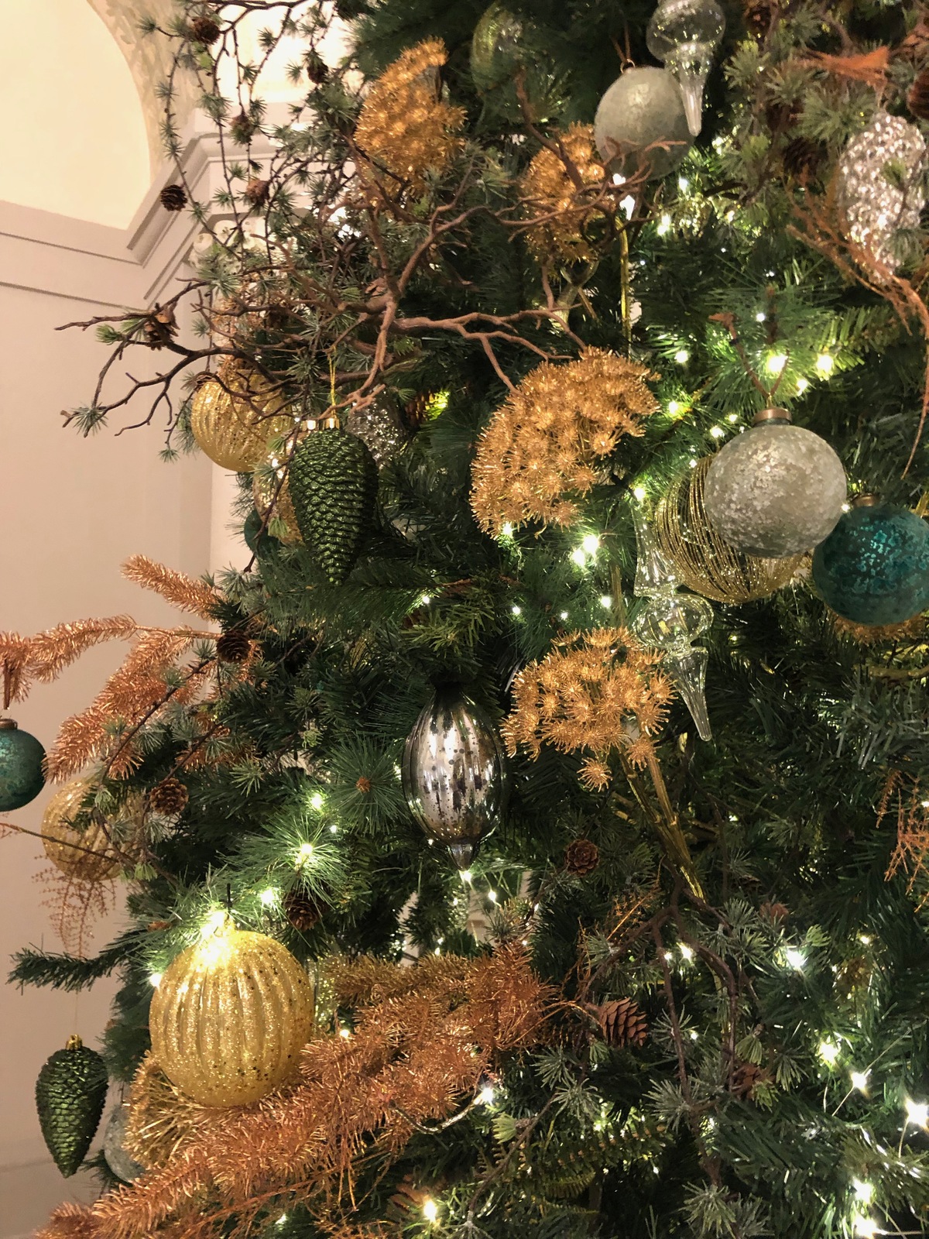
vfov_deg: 63.4
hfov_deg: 49.7
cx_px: 464
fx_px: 1002
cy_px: 620
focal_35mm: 28
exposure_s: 1/5
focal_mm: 4
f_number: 1.8
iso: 100
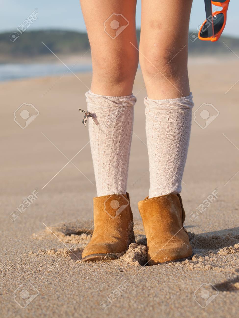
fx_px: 921
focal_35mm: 100
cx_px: 120
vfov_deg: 19.6
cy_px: 159
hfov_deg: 14.8
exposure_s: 1/640
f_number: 4
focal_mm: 50
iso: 160
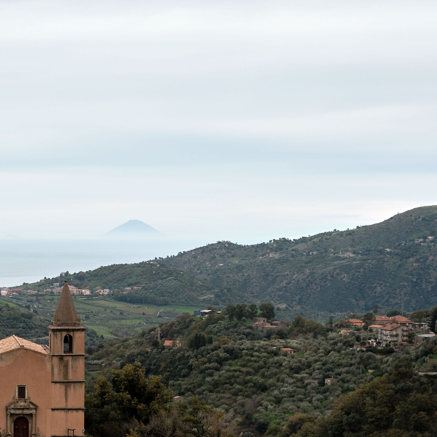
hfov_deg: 14.0
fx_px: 1771
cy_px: 229
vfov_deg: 14.1
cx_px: 91
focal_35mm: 124
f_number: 8
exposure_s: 1/125
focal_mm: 50
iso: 160
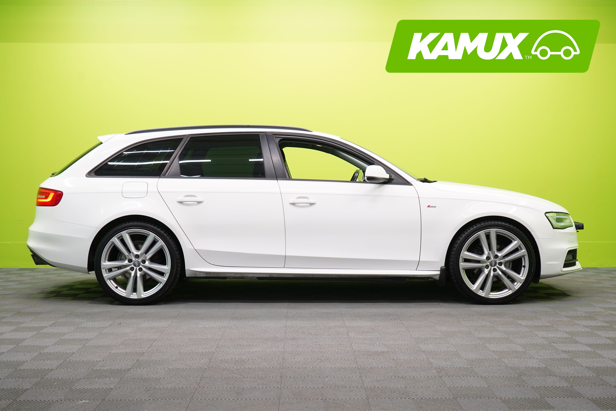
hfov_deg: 43.6
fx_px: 770
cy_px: 206
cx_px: 308
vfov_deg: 29.9
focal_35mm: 45
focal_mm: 45
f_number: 4.5
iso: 400
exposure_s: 1/30
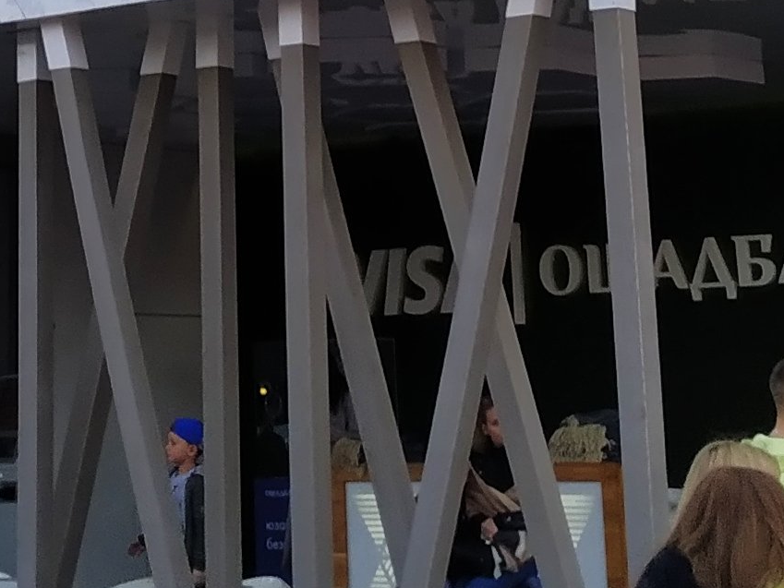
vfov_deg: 12.3
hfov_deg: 17.1
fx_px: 2582
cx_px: 146
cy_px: -342
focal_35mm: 114
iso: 200
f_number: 1.9
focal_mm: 3.94
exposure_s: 1/1178
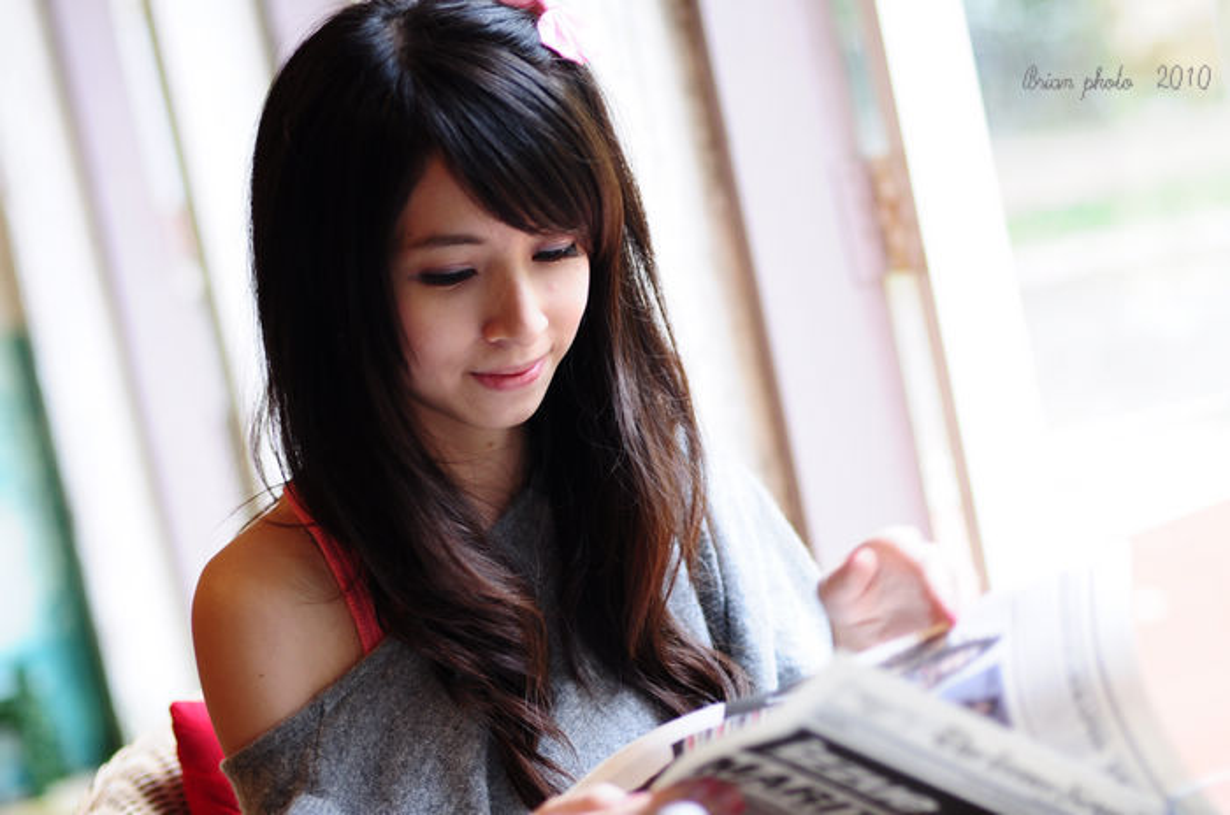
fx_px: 2558
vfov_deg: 18.1
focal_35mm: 75
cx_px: 615
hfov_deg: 27.0
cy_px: 408
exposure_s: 1/50
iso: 400
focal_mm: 50
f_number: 2
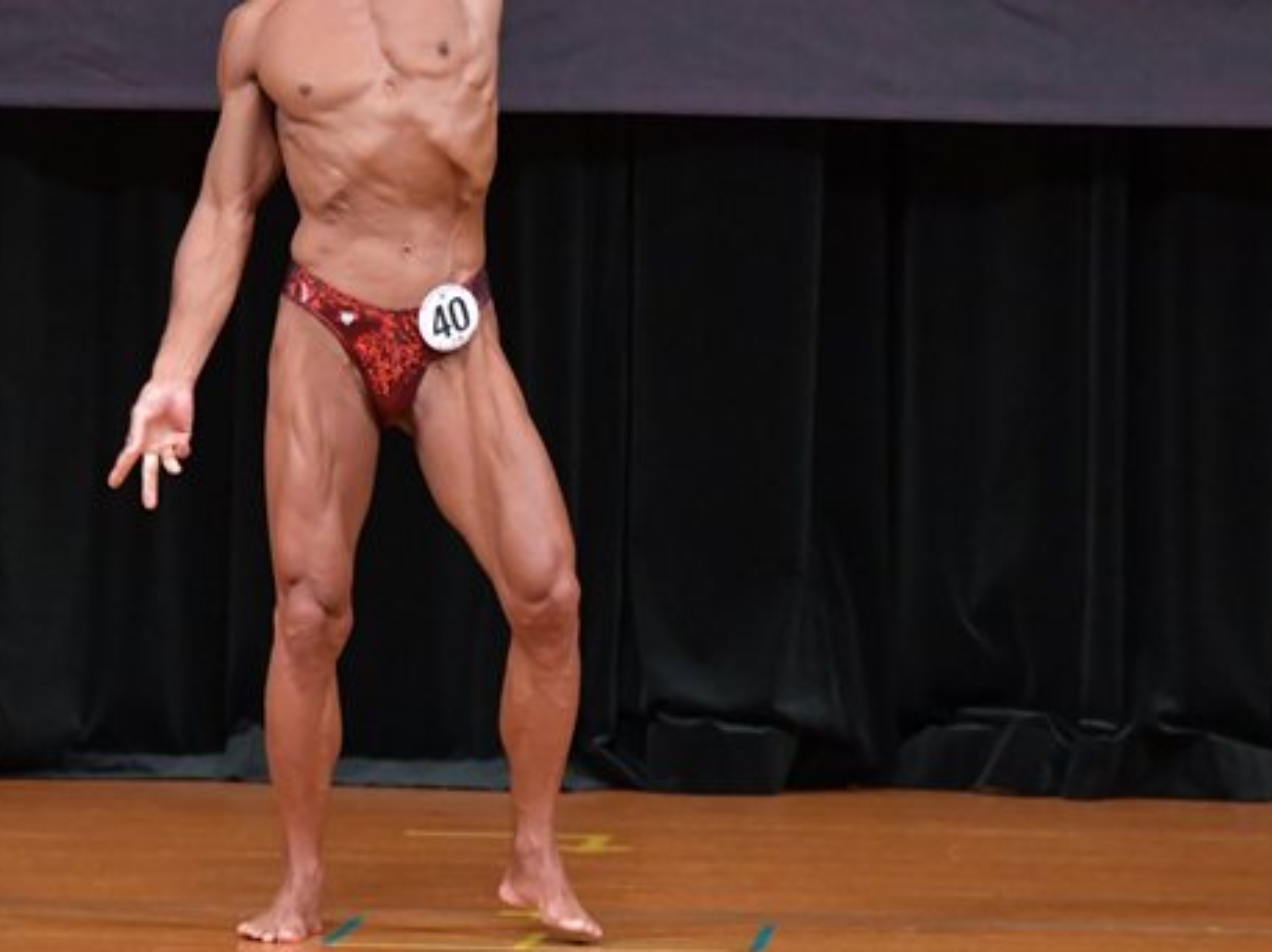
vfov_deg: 3.2
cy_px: 314
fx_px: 17041
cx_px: 479
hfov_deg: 4.3
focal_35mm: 464
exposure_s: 1/400
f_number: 5.6
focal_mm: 190
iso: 5000
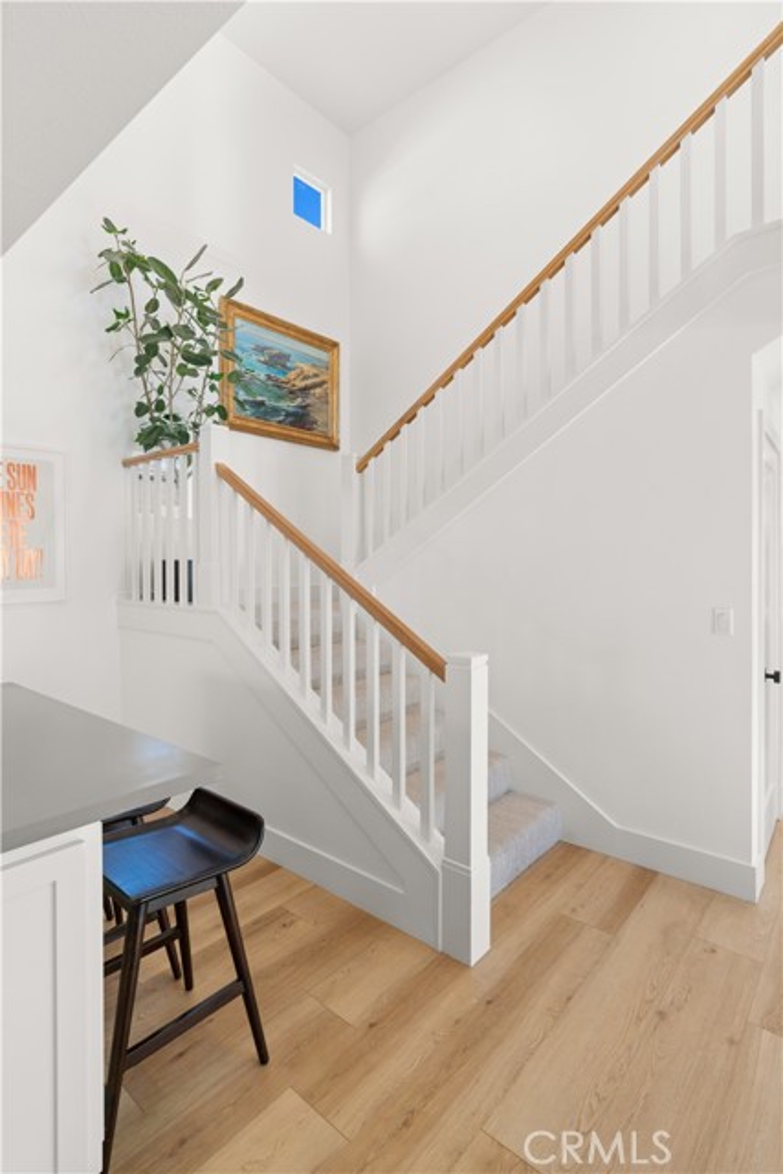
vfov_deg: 93.3
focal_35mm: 17
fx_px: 554
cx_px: 392
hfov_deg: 70.5
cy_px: 587
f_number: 9
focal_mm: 17
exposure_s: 1/10
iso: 640
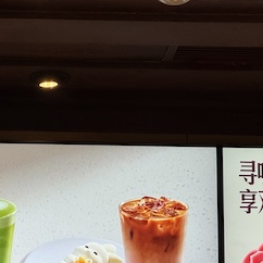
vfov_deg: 9.7
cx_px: 32
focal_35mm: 180
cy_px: 239
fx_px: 1547
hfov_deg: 9.7
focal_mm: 9
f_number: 2.8
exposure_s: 1/100
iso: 80
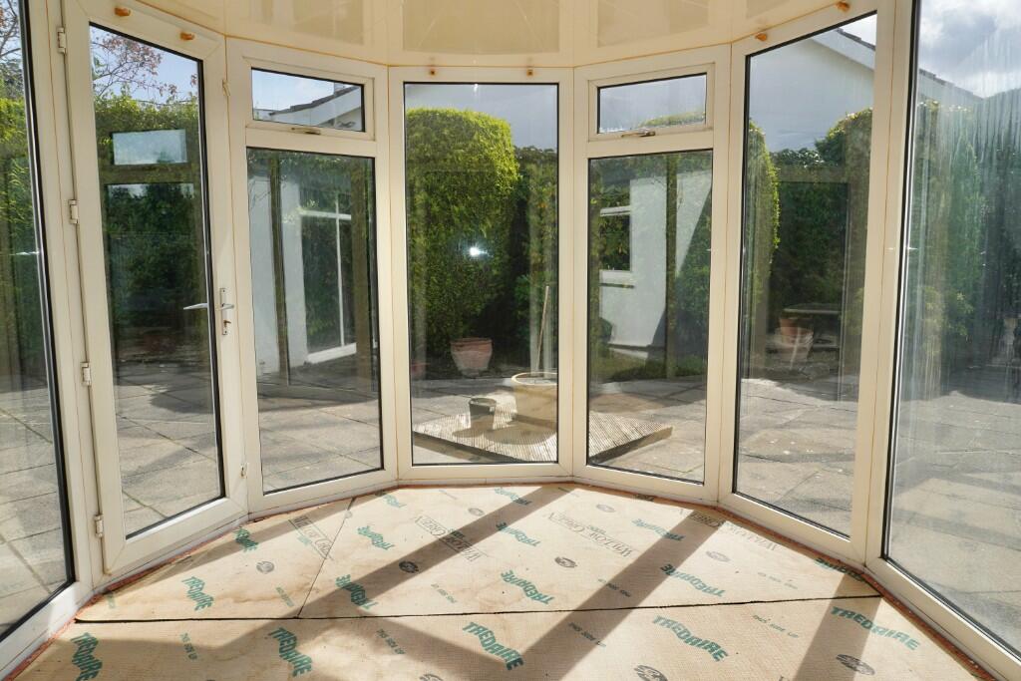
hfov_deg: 73.7
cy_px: 340
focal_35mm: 24
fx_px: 681
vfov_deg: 53.1
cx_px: 510
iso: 100
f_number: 10
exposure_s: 1/125
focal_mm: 16
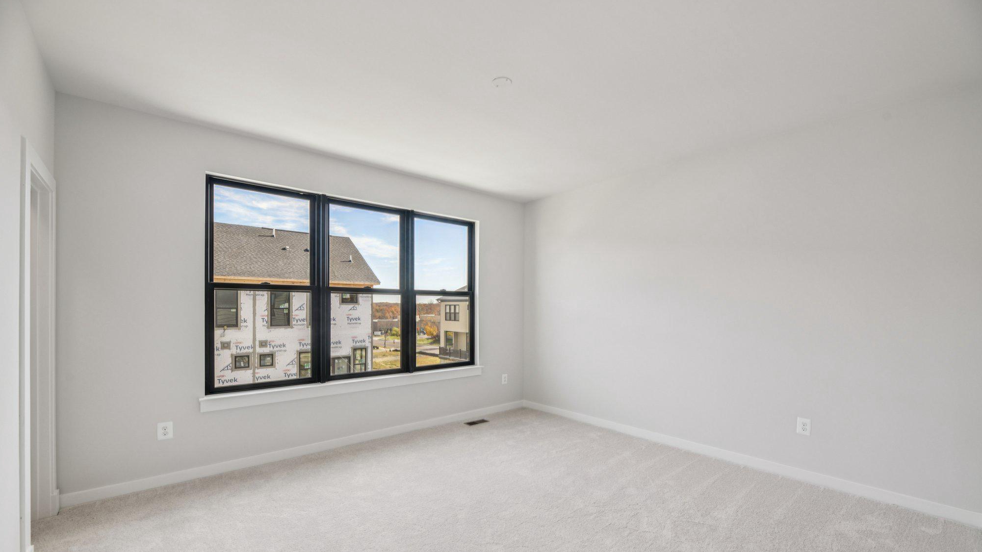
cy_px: 313
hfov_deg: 103.0
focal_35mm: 15
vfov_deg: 70.2
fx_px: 391
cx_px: 491
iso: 100
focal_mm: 14
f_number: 8
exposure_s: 1/50
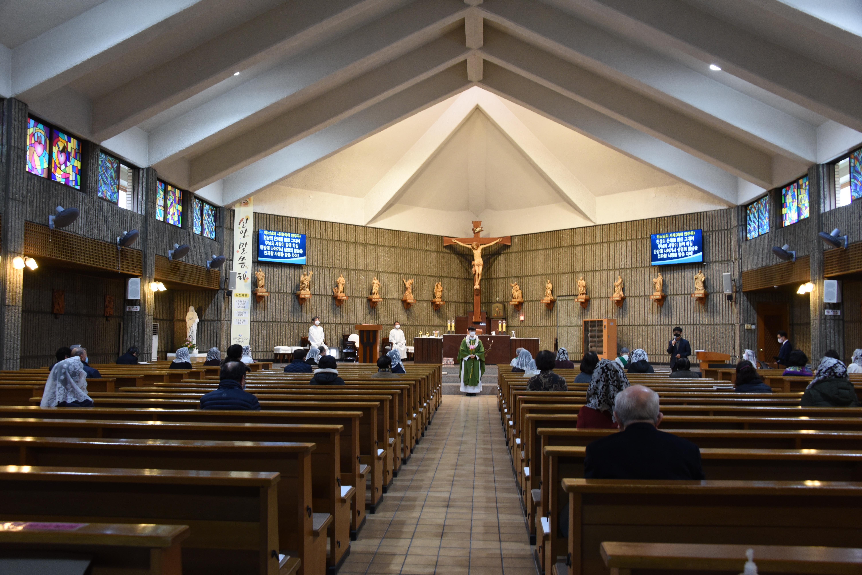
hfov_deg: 58.7
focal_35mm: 32
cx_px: 431
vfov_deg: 41.1
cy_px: 288
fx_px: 766
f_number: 7.1
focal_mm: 32
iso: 1600
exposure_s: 1/30
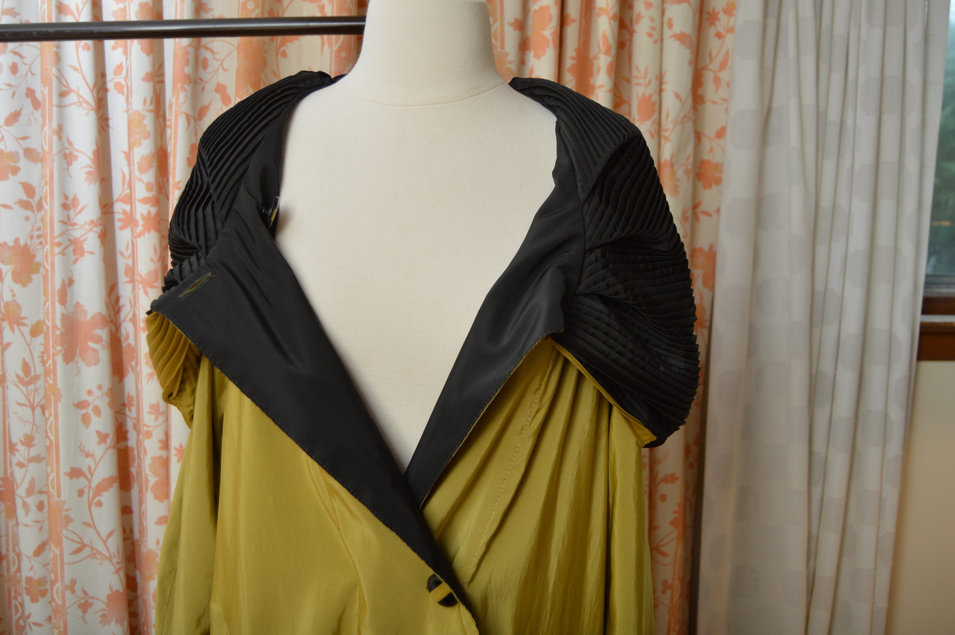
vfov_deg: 34.1
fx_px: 1034
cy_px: 318
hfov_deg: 49.6
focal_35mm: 39
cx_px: 478
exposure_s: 1/200
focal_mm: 26
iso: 200
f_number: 4
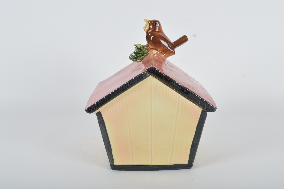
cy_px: 94
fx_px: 343
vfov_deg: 30.8
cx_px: 142
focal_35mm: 44
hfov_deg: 45.0
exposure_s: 1/200
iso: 100
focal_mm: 29
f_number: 11
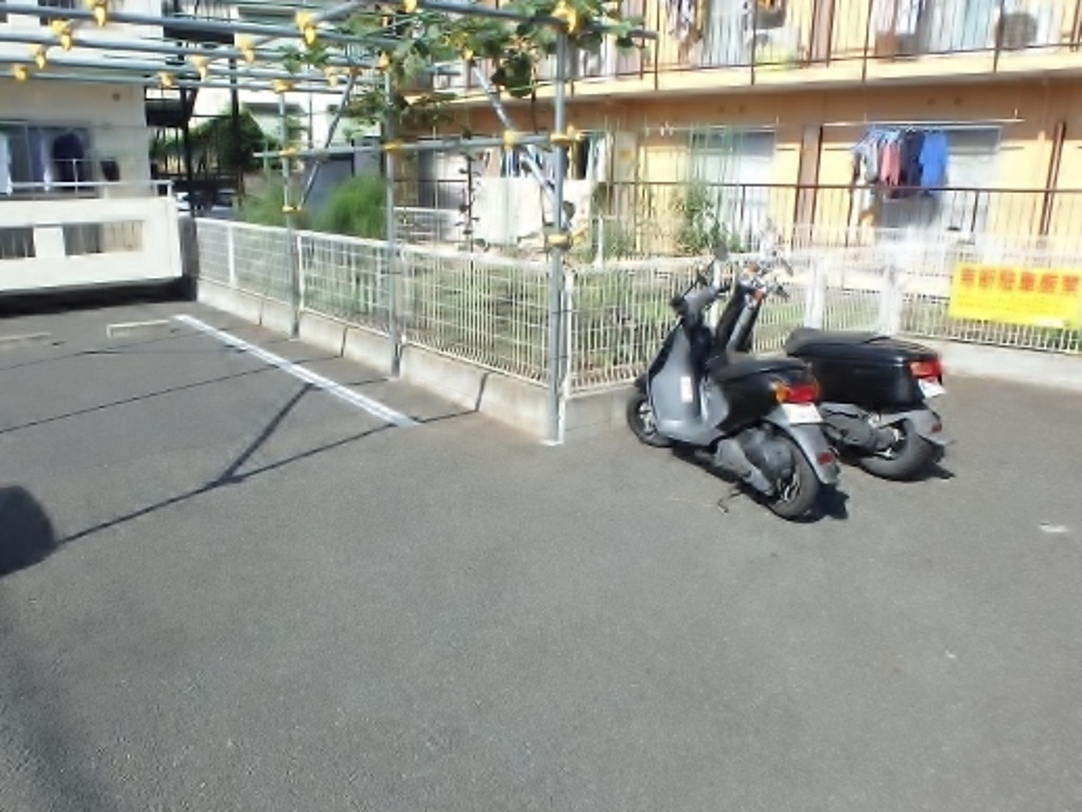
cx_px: 456
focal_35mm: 26
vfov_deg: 53.1
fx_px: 813
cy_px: 396
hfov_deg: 66.9
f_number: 3.5
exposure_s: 1/800
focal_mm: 3.7
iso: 125
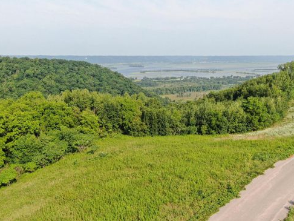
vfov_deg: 39.7
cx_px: 148
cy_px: 109
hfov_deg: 51.3
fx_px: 306
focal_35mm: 36
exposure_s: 1/500
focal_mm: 5.94
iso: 100
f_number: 3.3
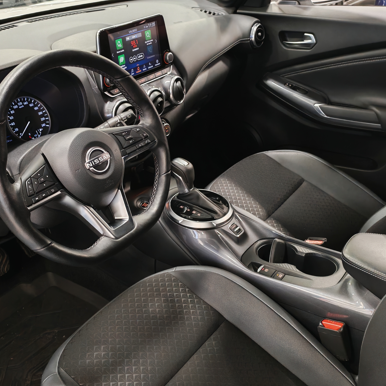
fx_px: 492
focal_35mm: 39
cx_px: 141
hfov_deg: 42.5
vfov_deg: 42.8
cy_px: 193
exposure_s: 1/50
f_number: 1.9
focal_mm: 6.12
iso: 1122
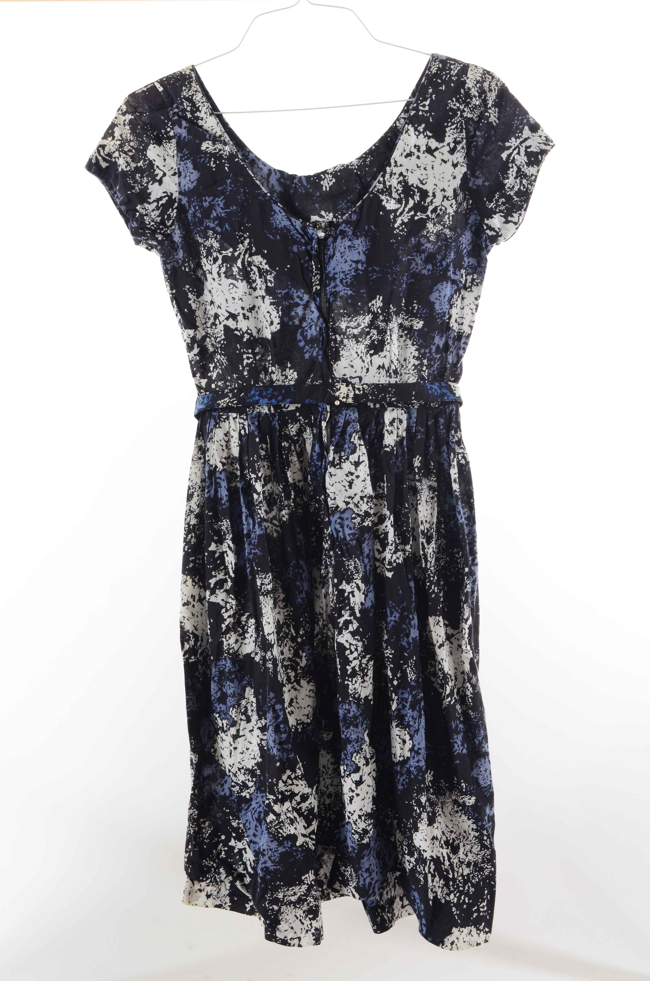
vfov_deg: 37.9
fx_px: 1428
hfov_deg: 25.6
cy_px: 490
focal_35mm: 52
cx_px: 325
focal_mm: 35
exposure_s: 1/80
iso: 400
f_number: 18
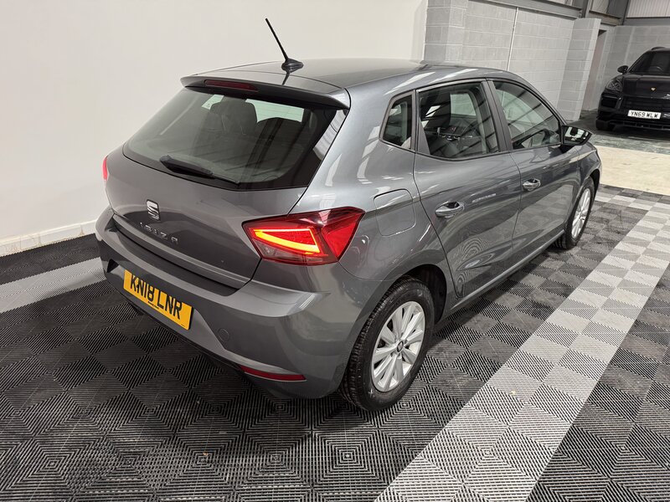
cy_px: 251
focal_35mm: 24
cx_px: 335
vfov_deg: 56.8
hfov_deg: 71.6
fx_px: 465
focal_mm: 6.76
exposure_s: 1/50
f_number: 1.78
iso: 400
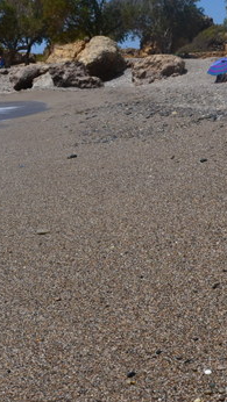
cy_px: 189
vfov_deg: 26.5
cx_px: 43
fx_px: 855
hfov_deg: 15.0
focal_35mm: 80
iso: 250
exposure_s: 1/500
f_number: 11
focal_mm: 22
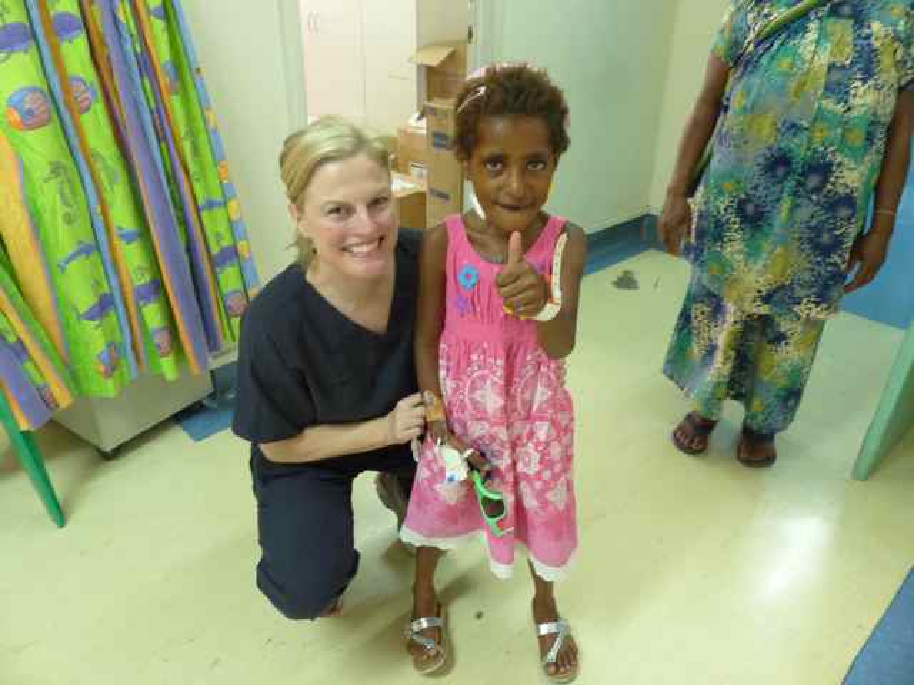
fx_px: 660
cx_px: 457
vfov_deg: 54.9
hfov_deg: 69.4
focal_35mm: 25
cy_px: 342
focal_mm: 4.5
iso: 400
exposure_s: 1/20
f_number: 2.8
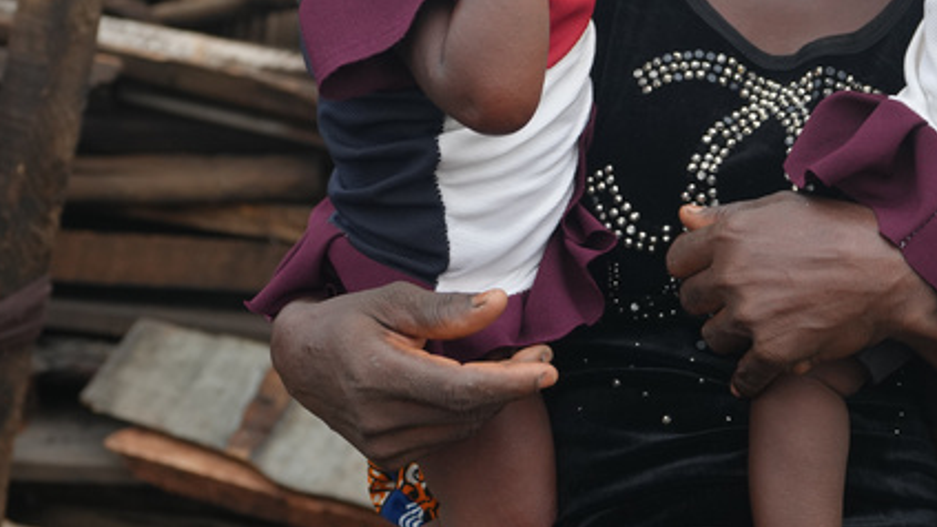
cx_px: 766
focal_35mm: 76
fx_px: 1888
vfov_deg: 15.5
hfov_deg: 27.3
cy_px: -28
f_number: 3.5
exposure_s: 1/1000
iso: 500
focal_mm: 30
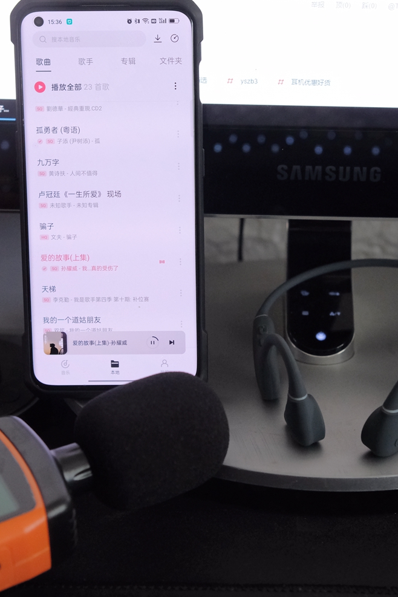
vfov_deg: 26.7
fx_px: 1260
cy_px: 299
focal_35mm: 76
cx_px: 244
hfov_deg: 17.9
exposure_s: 1/38
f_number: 3.6
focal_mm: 33
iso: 1600
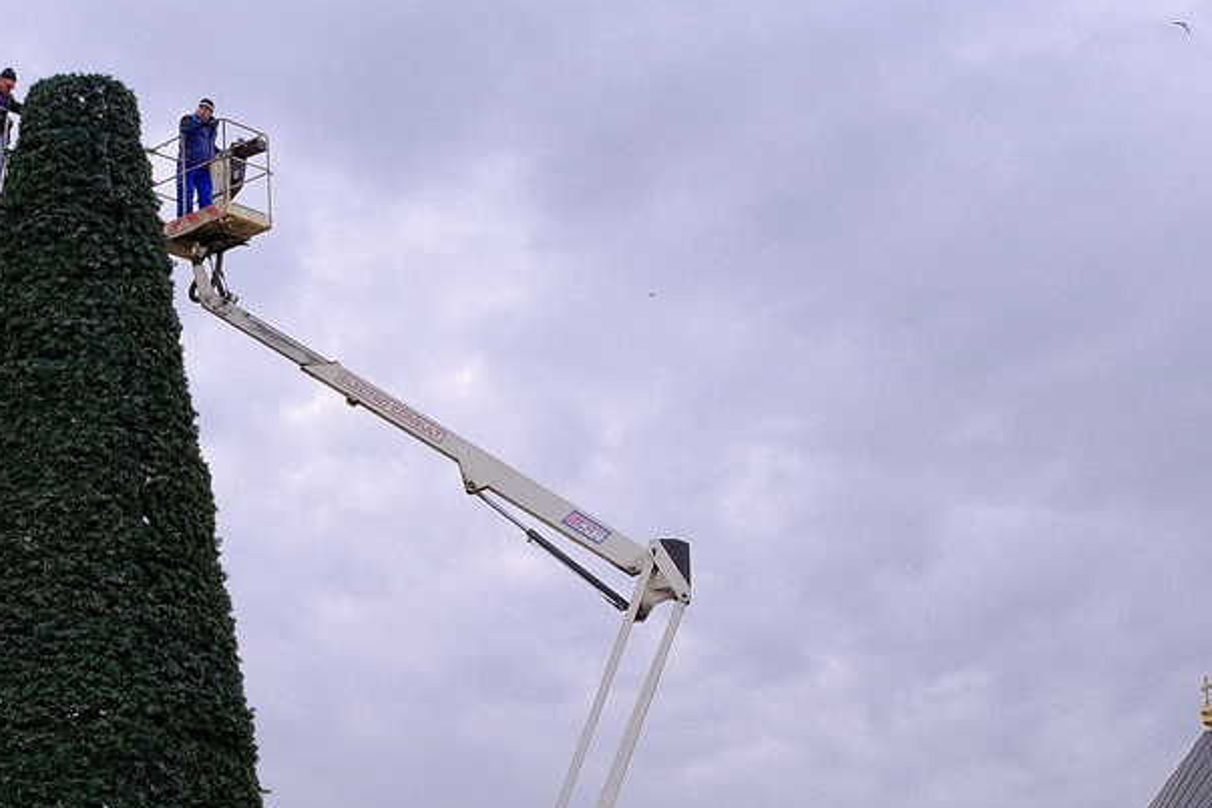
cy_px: 556
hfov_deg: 24.7
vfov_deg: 16.6
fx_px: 2760
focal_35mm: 82
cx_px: 451
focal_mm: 16
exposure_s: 1/350
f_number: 6.4
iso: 320
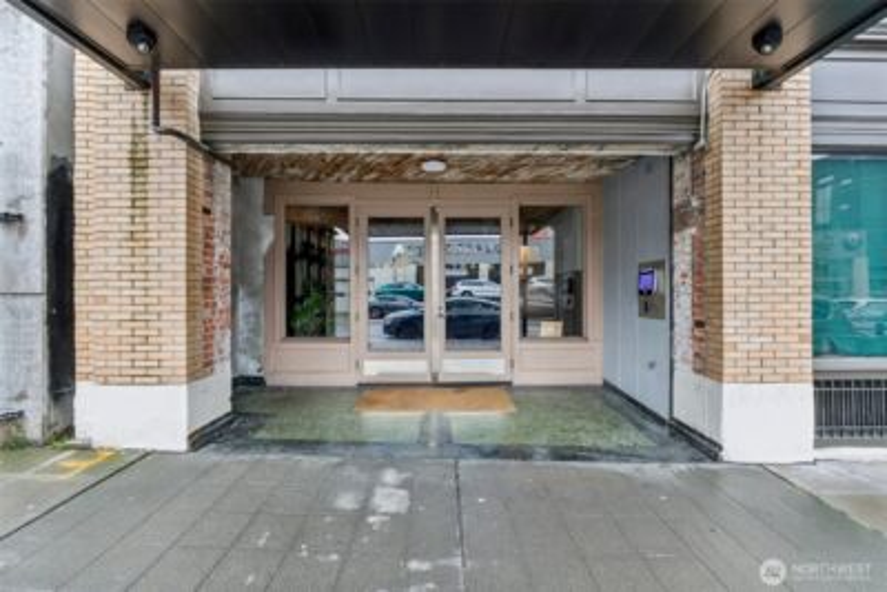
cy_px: 296
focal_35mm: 15
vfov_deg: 77.4
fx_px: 370
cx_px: 444
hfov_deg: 100.4
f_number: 9
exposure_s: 1/8
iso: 250
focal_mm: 10
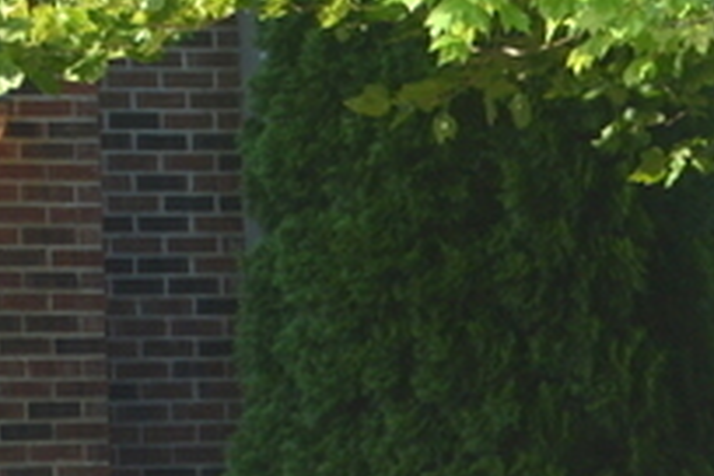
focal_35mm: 406
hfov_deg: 5.0
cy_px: -242
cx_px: -833
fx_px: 8052
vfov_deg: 3.4
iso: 100
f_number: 5.6
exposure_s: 1/200
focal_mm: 34
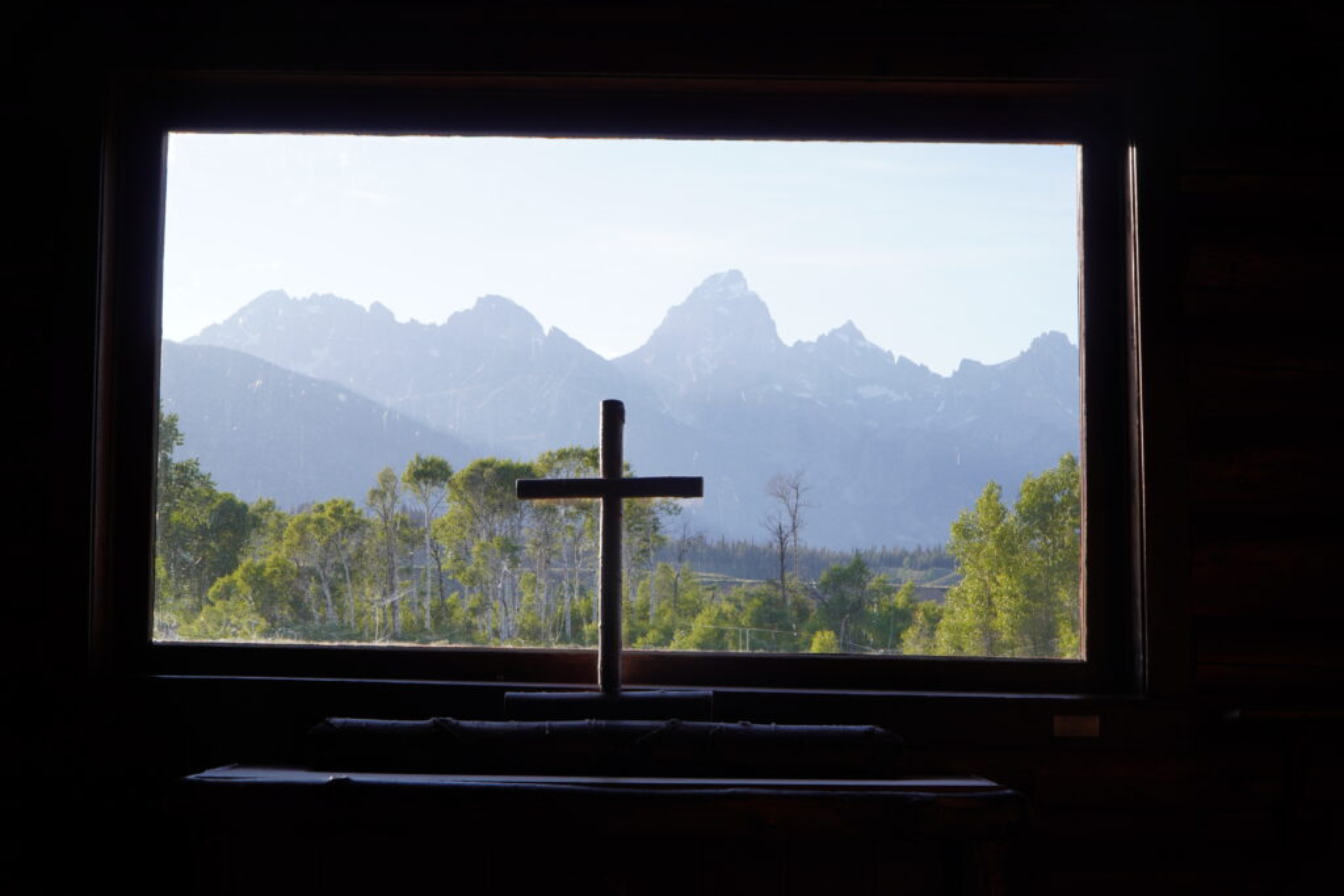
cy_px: 448
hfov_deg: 45.0
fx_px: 1624
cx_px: 672
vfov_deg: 30.9
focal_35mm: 44
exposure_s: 1/160
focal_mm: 29
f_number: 6.3
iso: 100
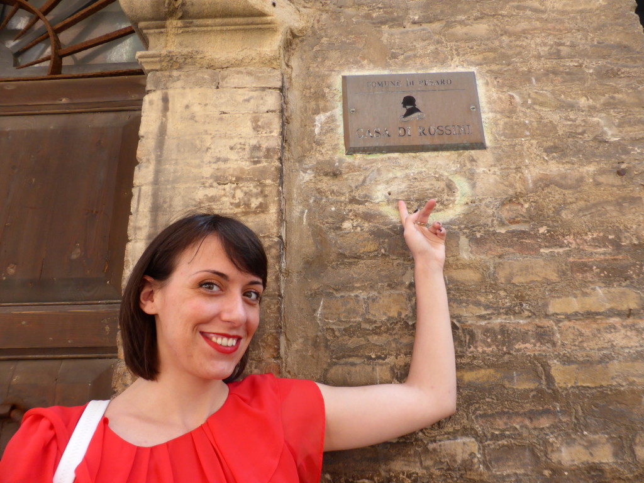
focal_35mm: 25
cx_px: 322
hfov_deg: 69.4
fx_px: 465
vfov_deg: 54.9
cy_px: 242
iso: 100
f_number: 3.3
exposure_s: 1/80
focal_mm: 4.3
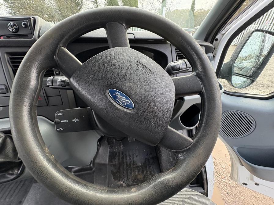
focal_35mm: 14
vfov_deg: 85.7
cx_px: 137
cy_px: 102
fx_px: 111
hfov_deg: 102.1
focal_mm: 2.22
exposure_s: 1/99
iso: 200
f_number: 2.2
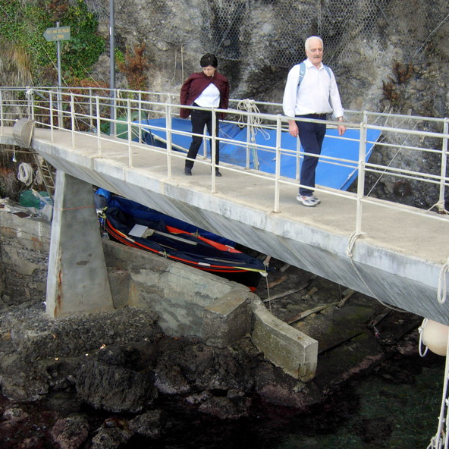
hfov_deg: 39.1
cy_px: 226
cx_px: 262
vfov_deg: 39.2
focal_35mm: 43
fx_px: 631
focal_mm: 7.5
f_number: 3
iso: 50
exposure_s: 1/128
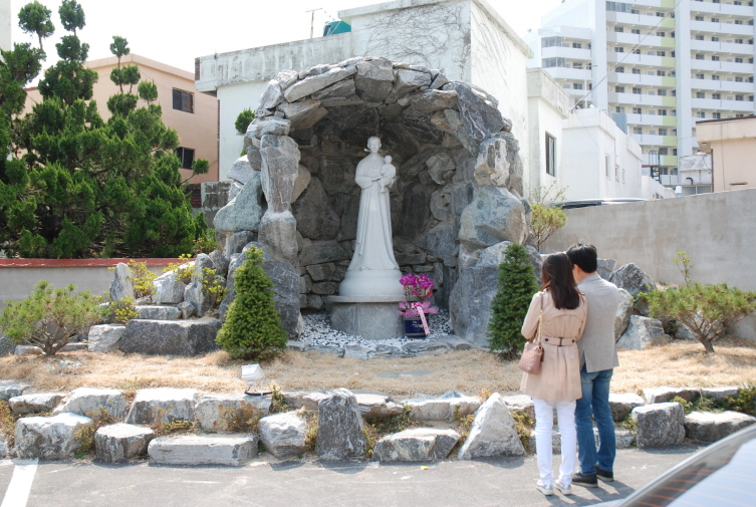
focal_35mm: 36
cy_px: 254
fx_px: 757
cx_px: 378
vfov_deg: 37.0
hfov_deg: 53.0
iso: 200
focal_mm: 24
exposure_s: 1/125
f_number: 8
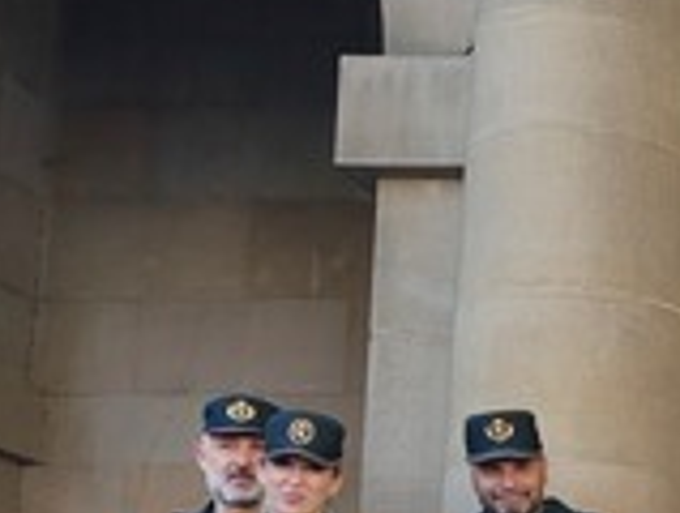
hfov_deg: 16.2
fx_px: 1929
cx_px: 1287
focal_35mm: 98
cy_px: 637
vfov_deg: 14.6
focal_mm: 5.23
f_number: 1.8
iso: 40
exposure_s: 1/164
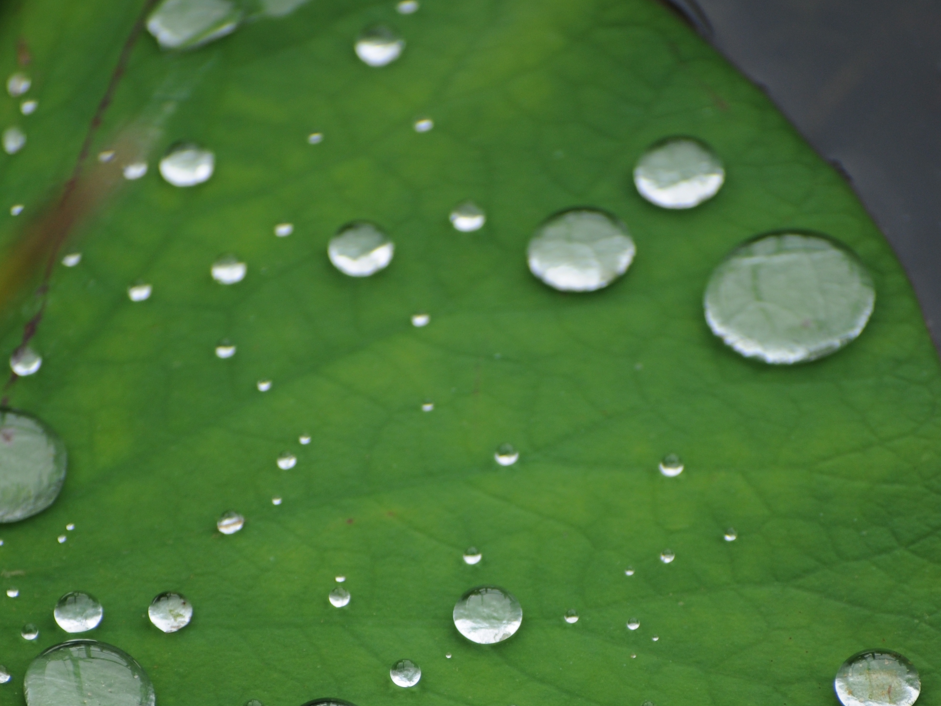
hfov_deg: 4.6
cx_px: 470
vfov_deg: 3.4
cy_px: 600
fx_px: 11771
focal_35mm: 433
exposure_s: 1/400
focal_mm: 200
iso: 200
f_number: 5.6
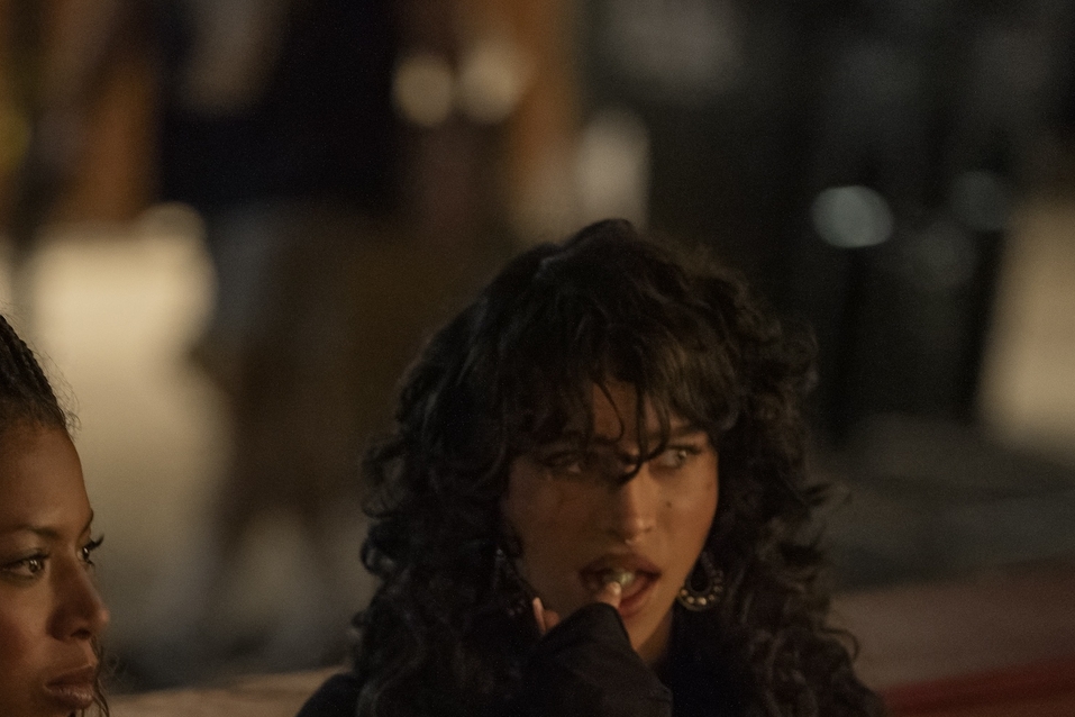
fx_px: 9465
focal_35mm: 317
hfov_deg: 6.5
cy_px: 677
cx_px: 310
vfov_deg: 4.3
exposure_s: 1/80
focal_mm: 158
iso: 6400
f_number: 2.8
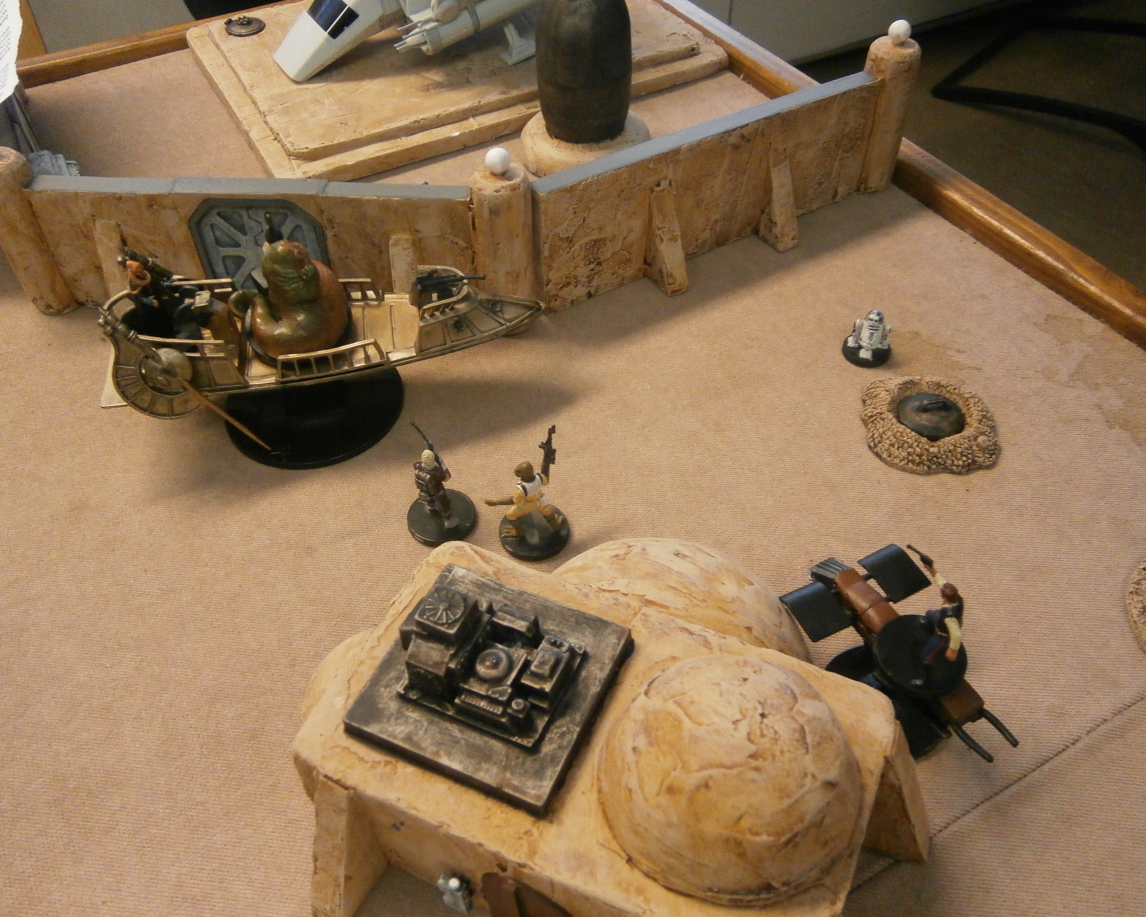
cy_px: 462
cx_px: 583
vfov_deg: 51.5
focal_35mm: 28
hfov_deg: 62.2
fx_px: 950
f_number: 2.8
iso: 400
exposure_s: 1/100
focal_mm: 4.7
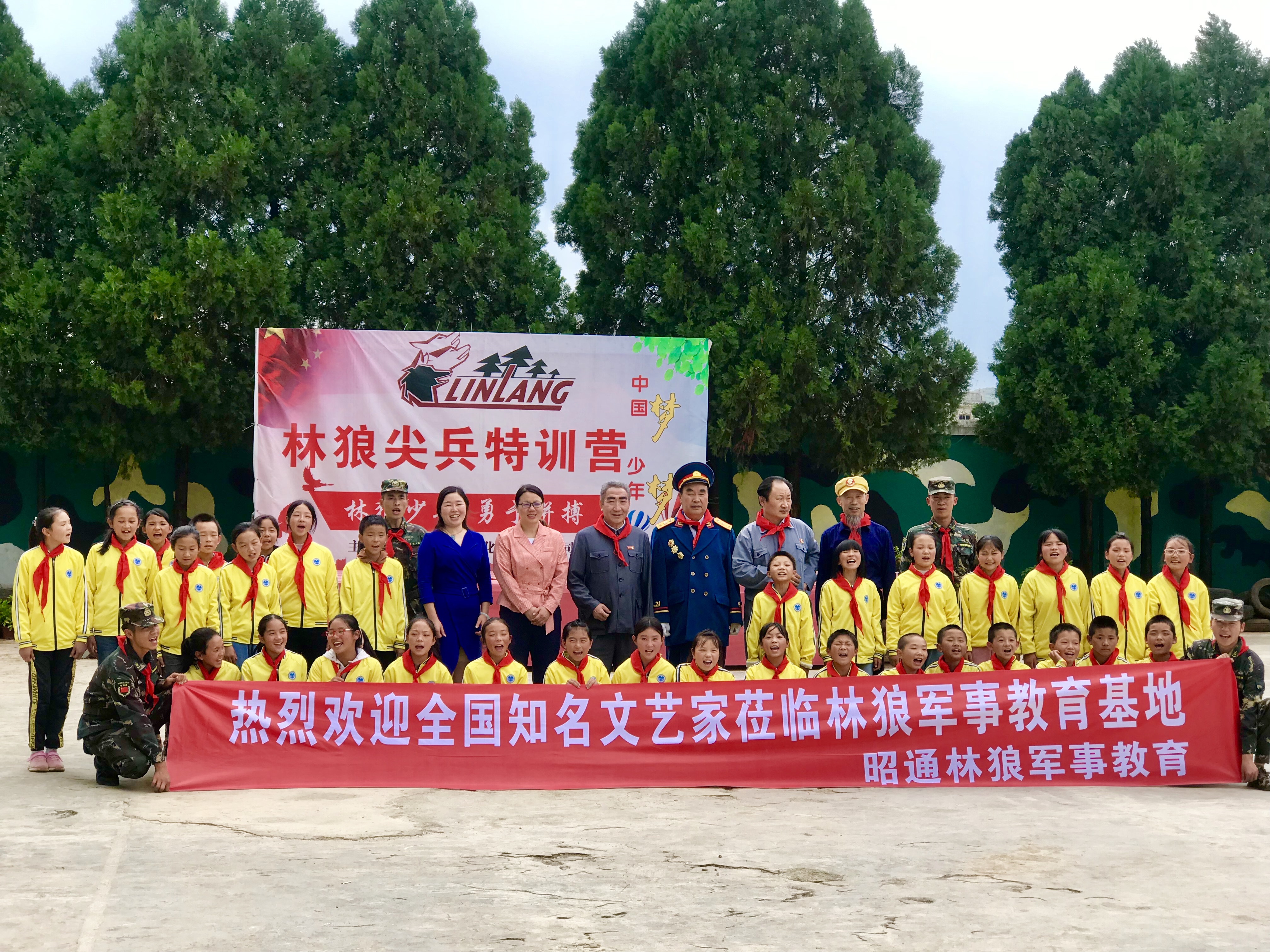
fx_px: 2091
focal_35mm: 57
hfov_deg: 33.8
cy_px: 476
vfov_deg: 25.7
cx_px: 635
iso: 20
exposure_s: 1/282
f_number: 2.8
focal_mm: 6.6
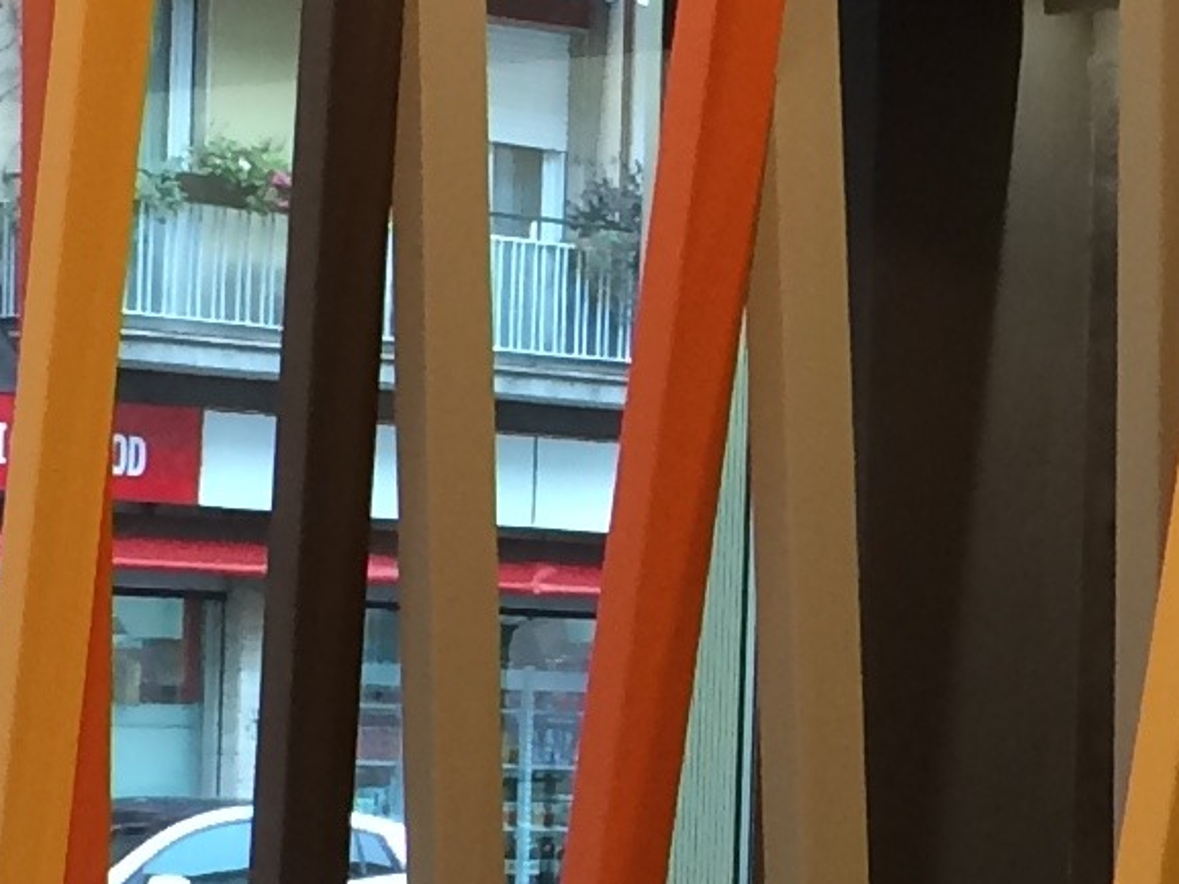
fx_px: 5587
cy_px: 735
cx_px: 1040
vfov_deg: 9.0
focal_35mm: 164
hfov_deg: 12.0
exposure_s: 1/33
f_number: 2.2
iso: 125
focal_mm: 4.15
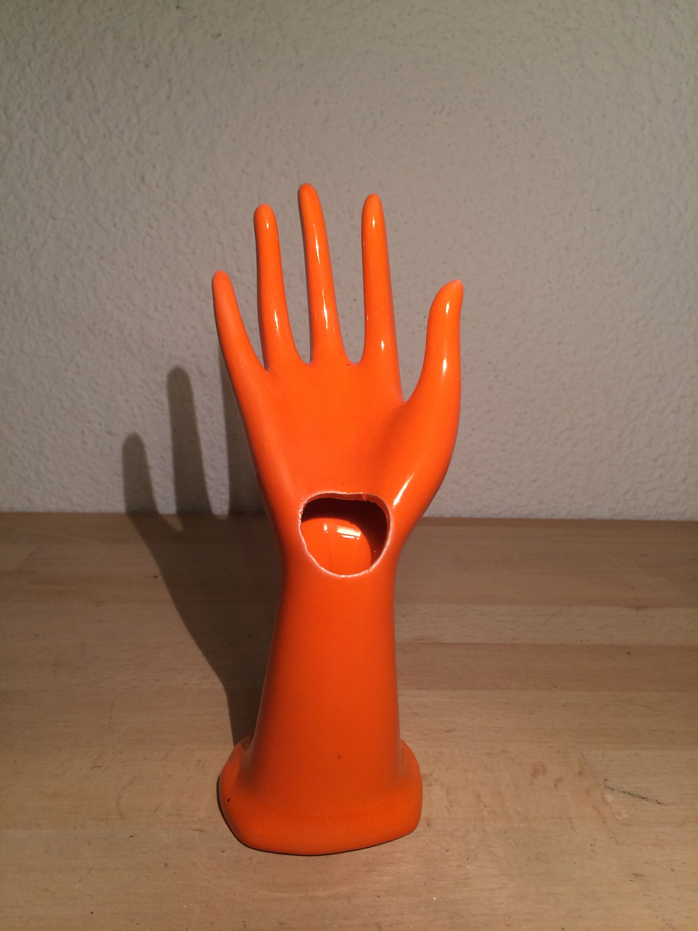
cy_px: 466
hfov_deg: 48.2
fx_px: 780
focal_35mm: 29
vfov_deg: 61.7
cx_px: 349
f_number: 2.2
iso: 40
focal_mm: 4.15
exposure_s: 1/33
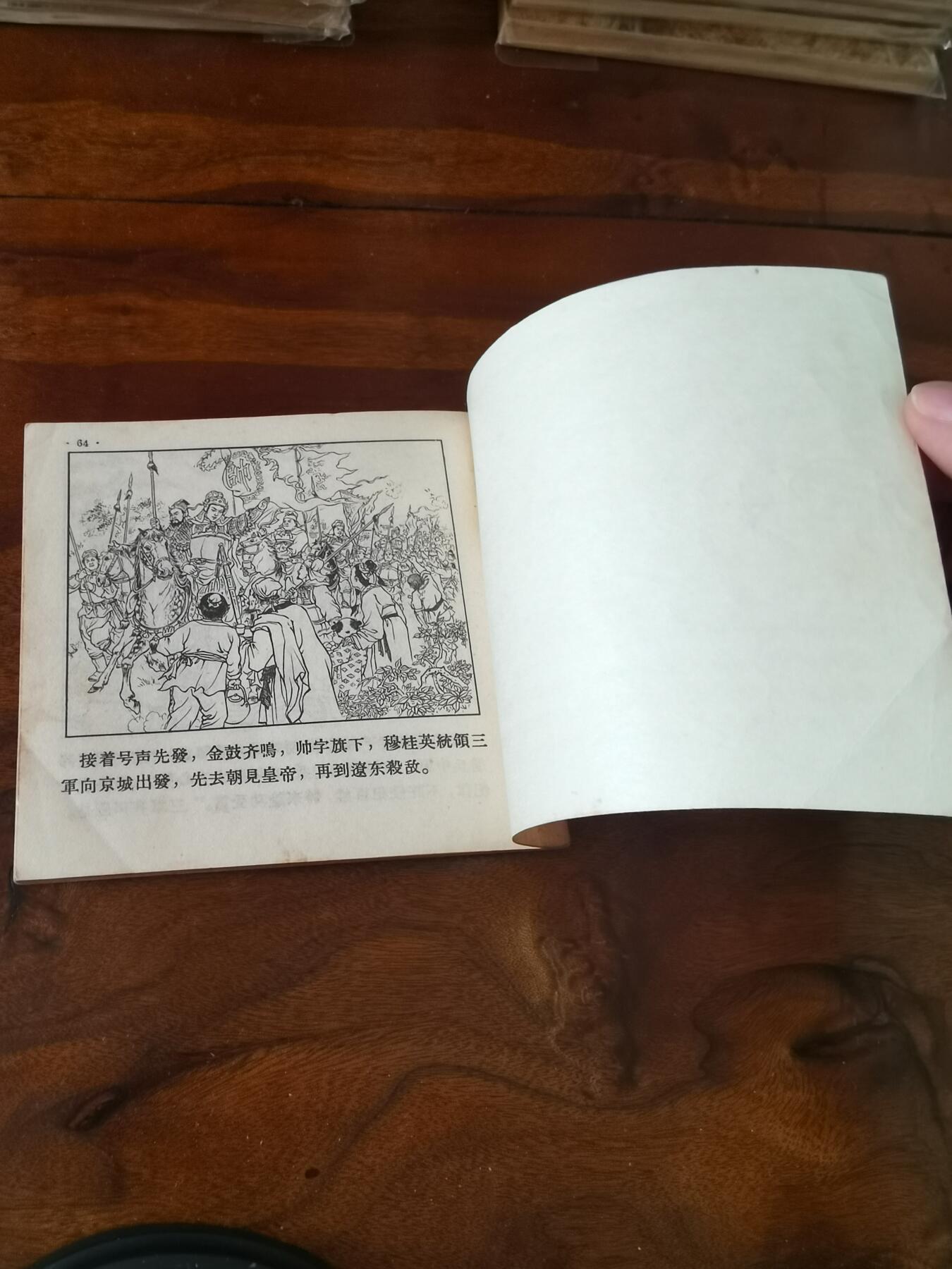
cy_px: 634
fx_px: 990
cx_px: 476
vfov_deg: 65.3
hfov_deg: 51.4
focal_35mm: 27
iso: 125
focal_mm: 2.26
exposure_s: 1/50
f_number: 2.2
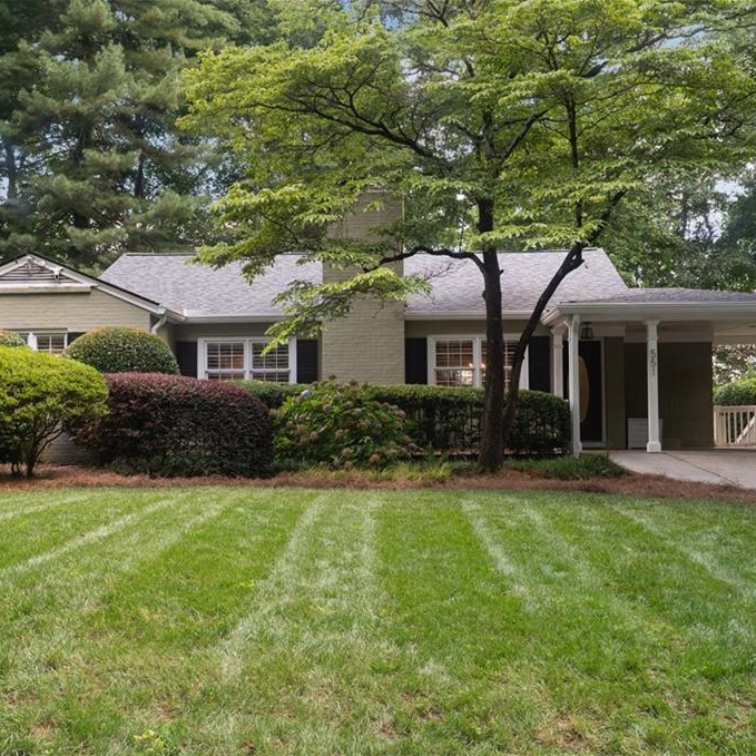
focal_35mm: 41
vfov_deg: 40.9
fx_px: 1013
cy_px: 378
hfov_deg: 40.9
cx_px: 370
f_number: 8
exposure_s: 1/10
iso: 100
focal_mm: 32
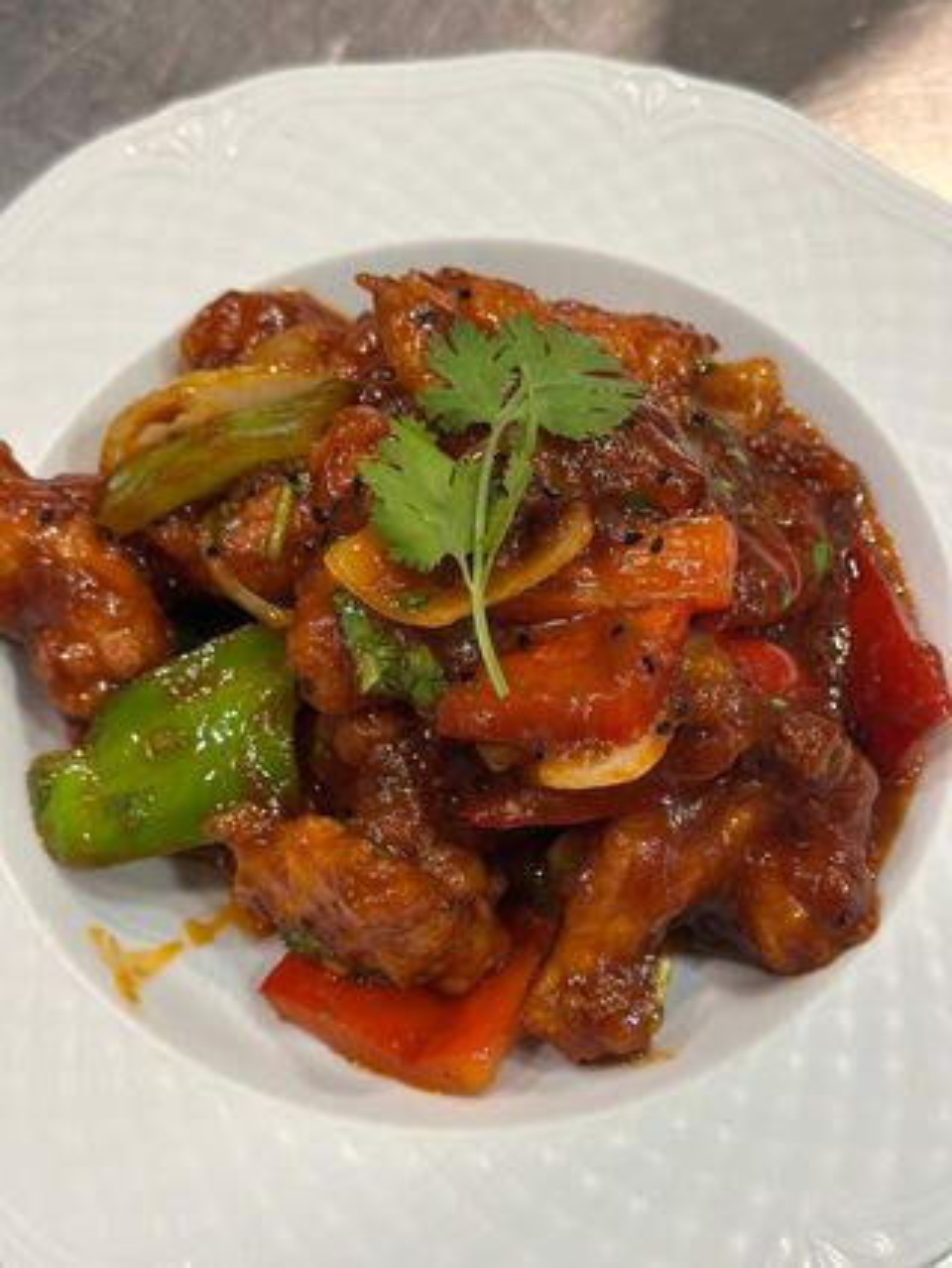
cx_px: 476
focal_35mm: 48
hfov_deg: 30.3
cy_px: 634
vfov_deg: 39.6
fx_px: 1758
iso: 250
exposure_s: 1/60
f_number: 1.78
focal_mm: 6.86
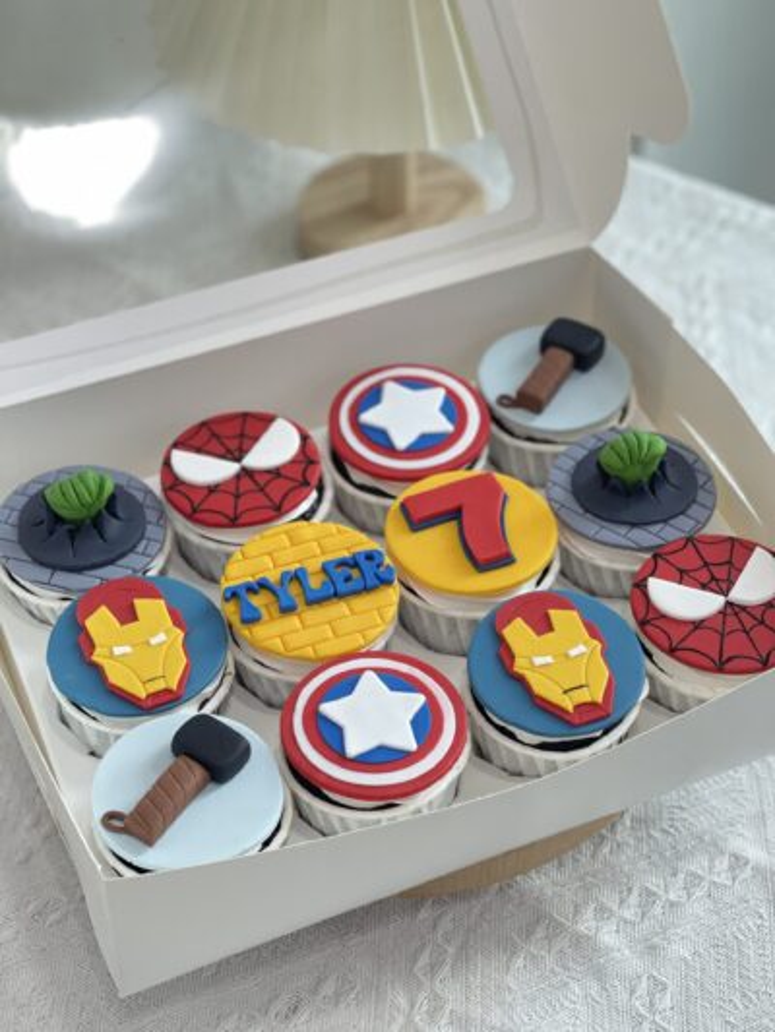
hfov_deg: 22.9
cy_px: 516
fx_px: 1910
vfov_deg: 30.3
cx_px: 388
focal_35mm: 64
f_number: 2.2
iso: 125
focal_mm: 7.5
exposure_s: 1/100
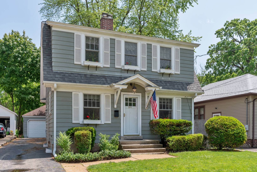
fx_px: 214
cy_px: 86
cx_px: 128
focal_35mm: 30
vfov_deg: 43.6
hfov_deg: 61.9
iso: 200
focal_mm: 20
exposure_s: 1/400
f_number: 8
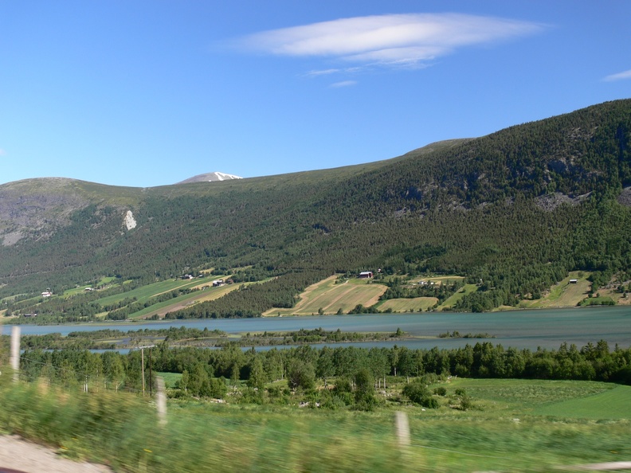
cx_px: 316
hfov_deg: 47.9
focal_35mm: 39
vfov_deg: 36.8
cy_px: 236
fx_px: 711
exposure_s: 1/125
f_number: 4
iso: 80
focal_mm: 8.3
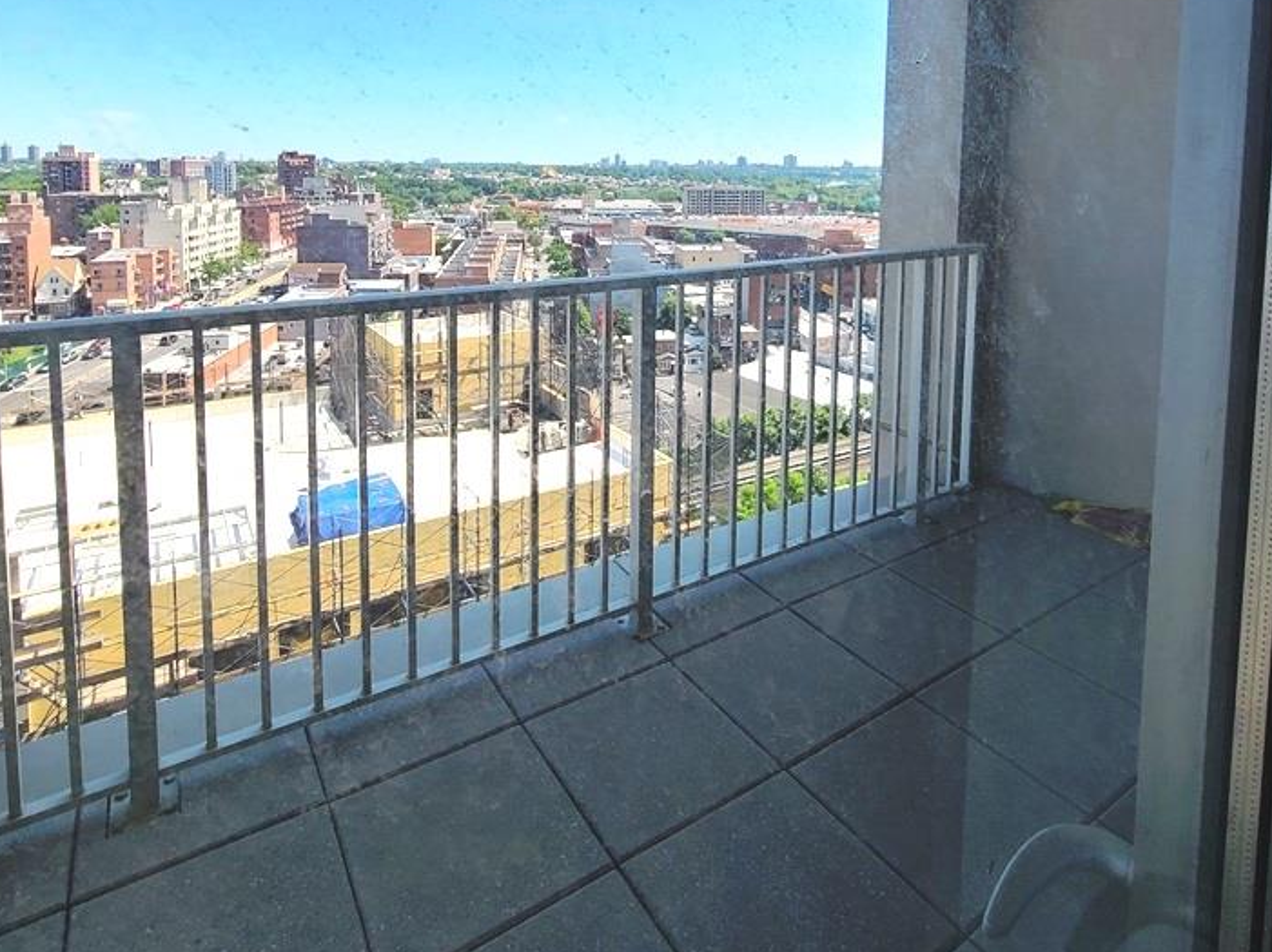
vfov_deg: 63.3
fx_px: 698
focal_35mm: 19
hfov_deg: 84.7
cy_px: 205
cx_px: 626
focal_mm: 2.2
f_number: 2.2
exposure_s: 1/1087
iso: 50
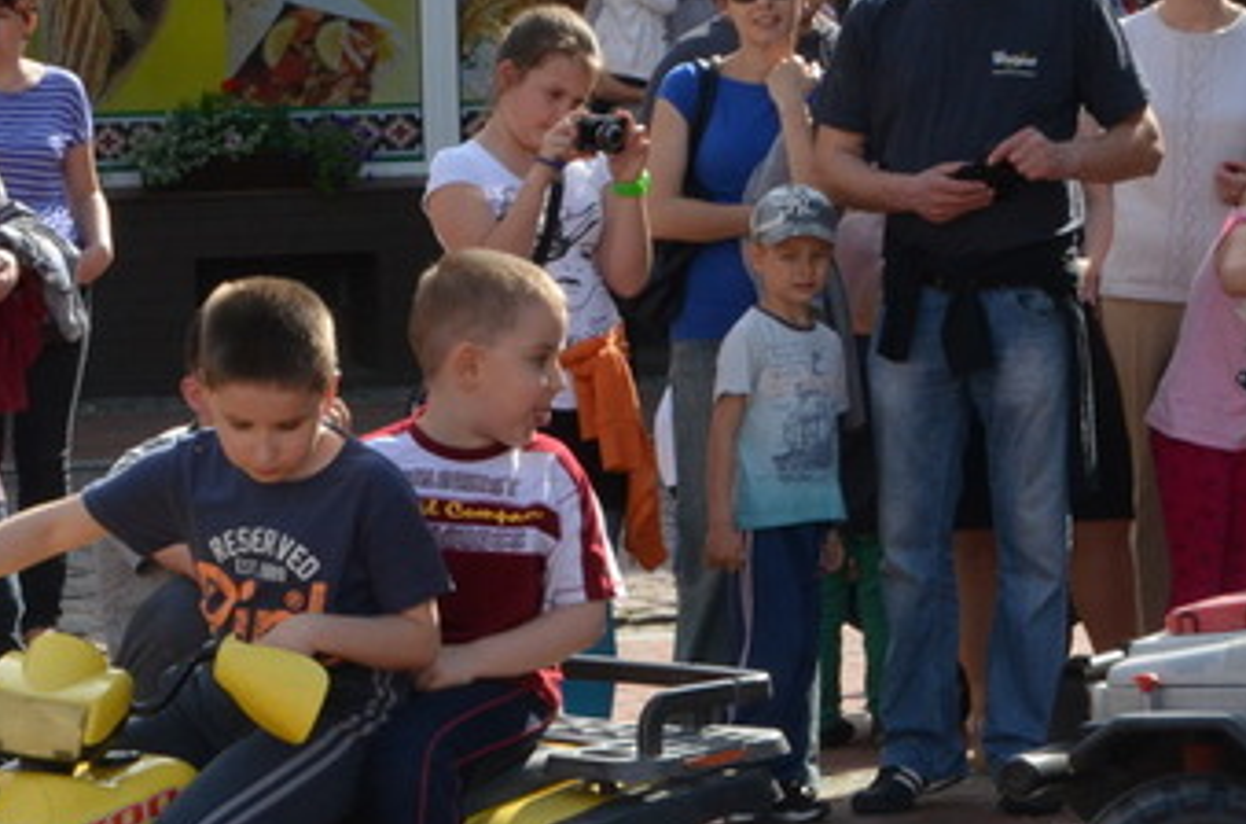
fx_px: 7593
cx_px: 529
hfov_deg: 9.4
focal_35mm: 220
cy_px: 644
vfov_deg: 6.2
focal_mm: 70
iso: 800
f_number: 22
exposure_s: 1/200
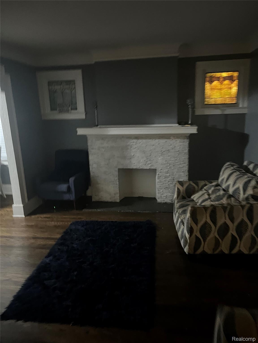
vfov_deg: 67.3
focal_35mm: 26
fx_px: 258
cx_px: 129
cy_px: 172
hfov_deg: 53.1
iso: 1600
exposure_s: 1/17
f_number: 1.6
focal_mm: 5.1
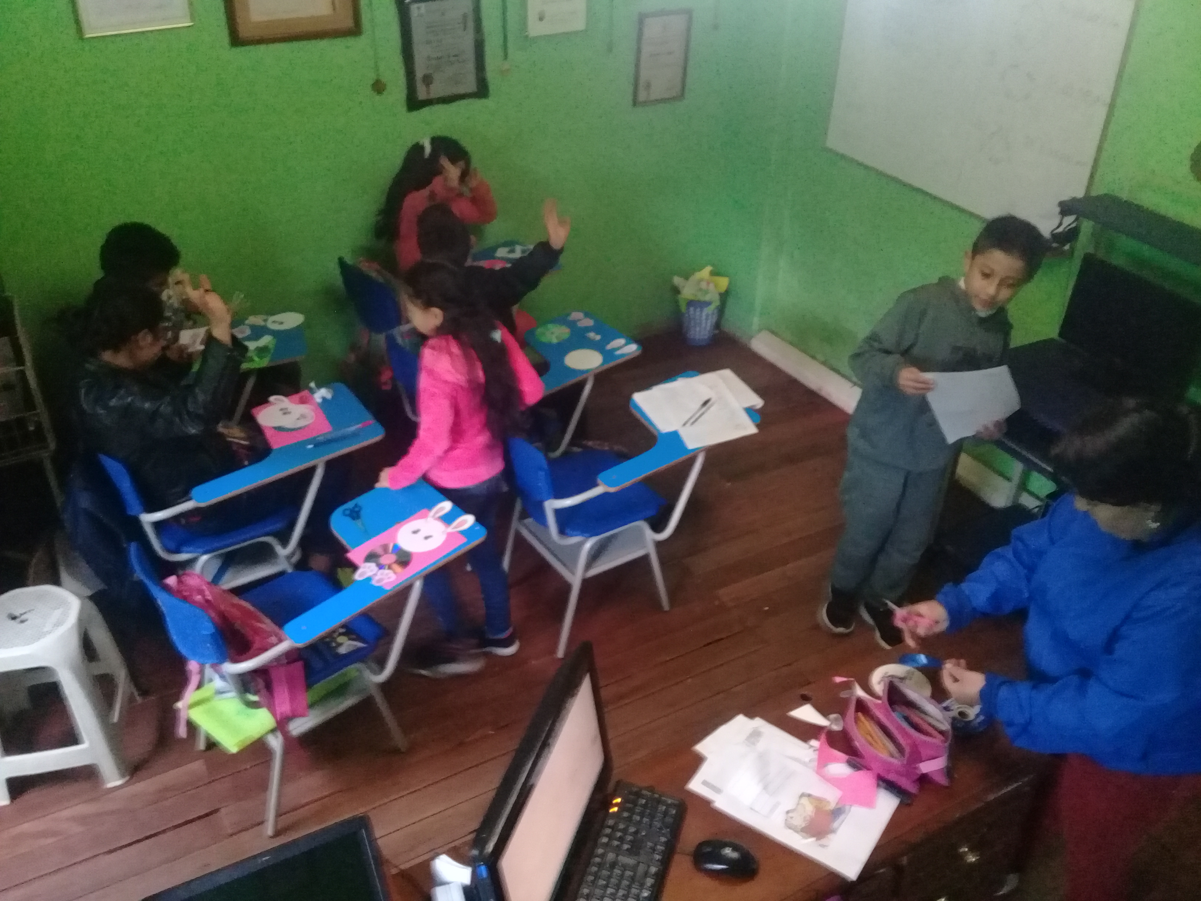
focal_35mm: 31
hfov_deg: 58.4
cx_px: 600
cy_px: 450
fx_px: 1076
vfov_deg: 45.4
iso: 500
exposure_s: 1/15
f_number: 2.2
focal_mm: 3.3
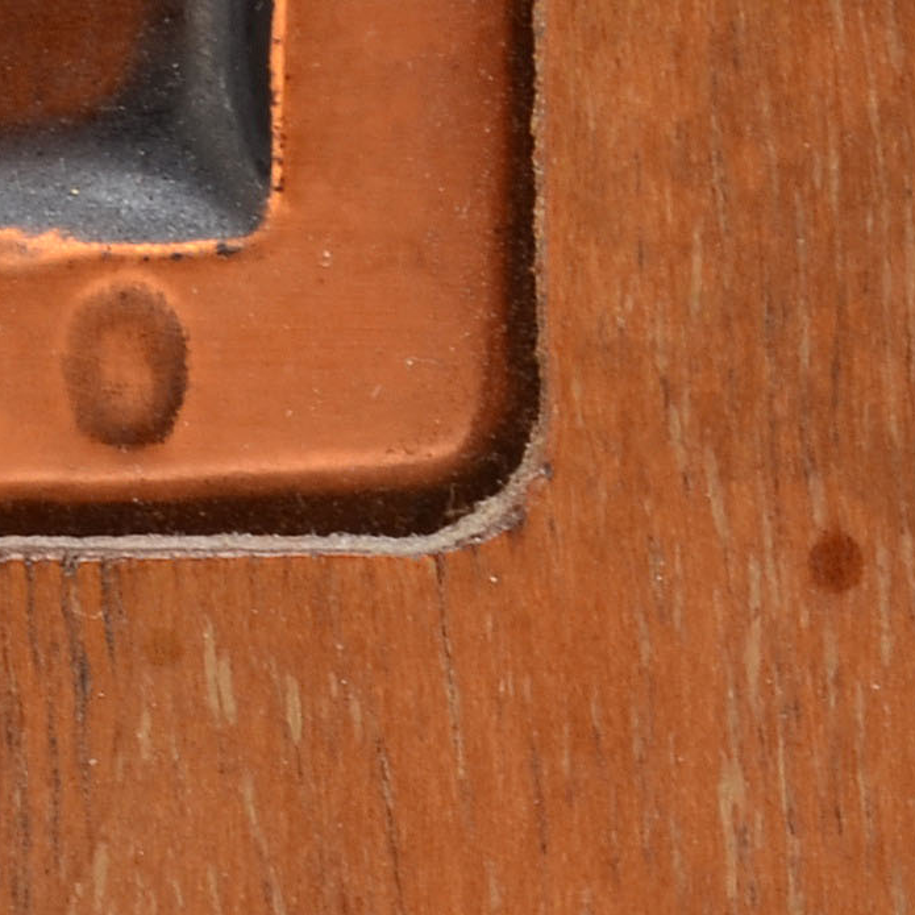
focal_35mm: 496
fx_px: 14833
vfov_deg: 3.5
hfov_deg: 3.5
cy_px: 811
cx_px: -783
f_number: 18
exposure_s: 1/160
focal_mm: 55
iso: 100
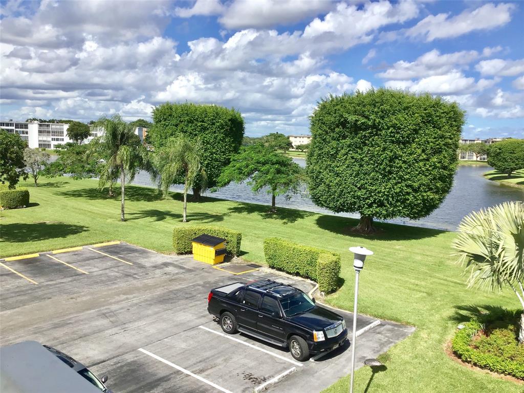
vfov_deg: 45.4
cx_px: 262
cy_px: 196
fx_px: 469
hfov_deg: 58.4
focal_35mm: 31
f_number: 2.4
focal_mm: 3.3
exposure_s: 1/1698
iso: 25
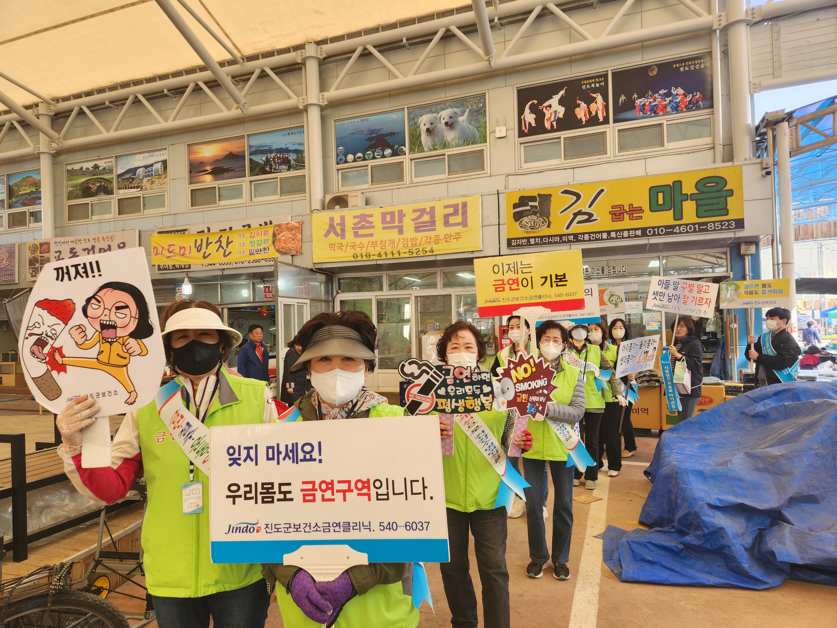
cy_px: 314
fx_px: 556
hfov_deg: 73.9
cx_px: 418
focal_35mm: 23
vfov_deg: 58.9
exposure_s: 1/180
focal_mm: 5.4
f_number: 1.8
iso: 64
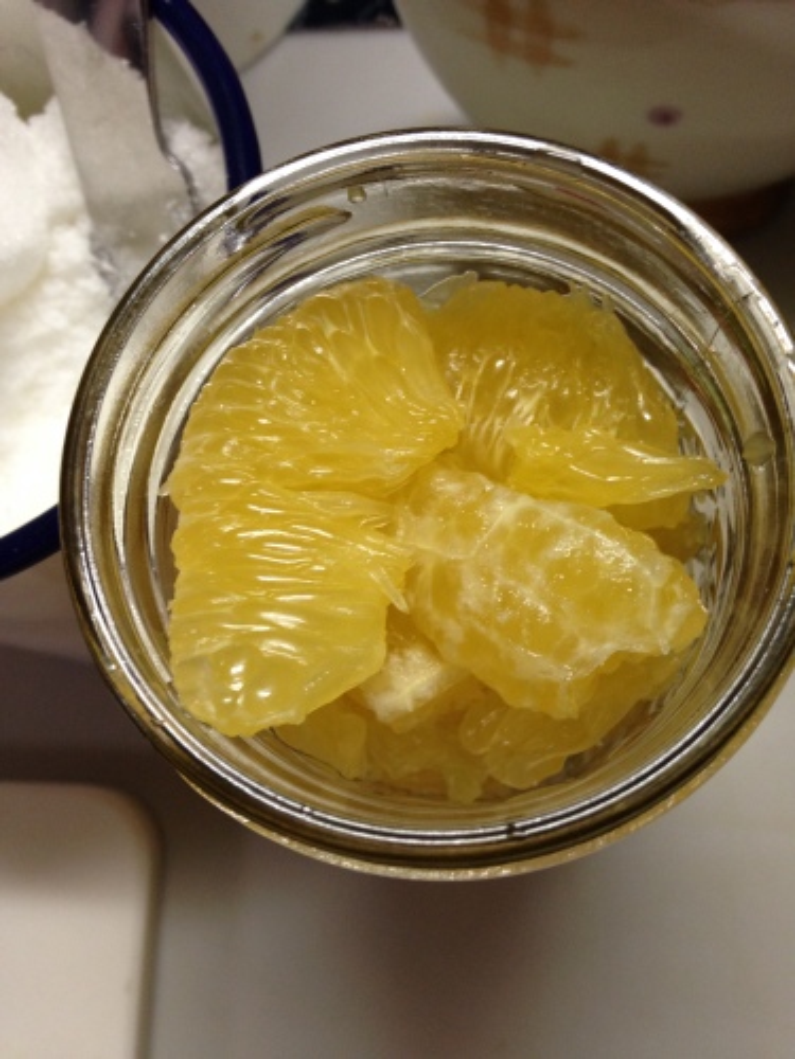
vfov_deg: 55.4
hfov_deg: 42.9
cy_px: 530
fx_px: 1011
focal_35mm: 33
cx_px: 398
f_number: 2.4
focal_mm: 4.12
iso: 125
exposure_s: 1/20
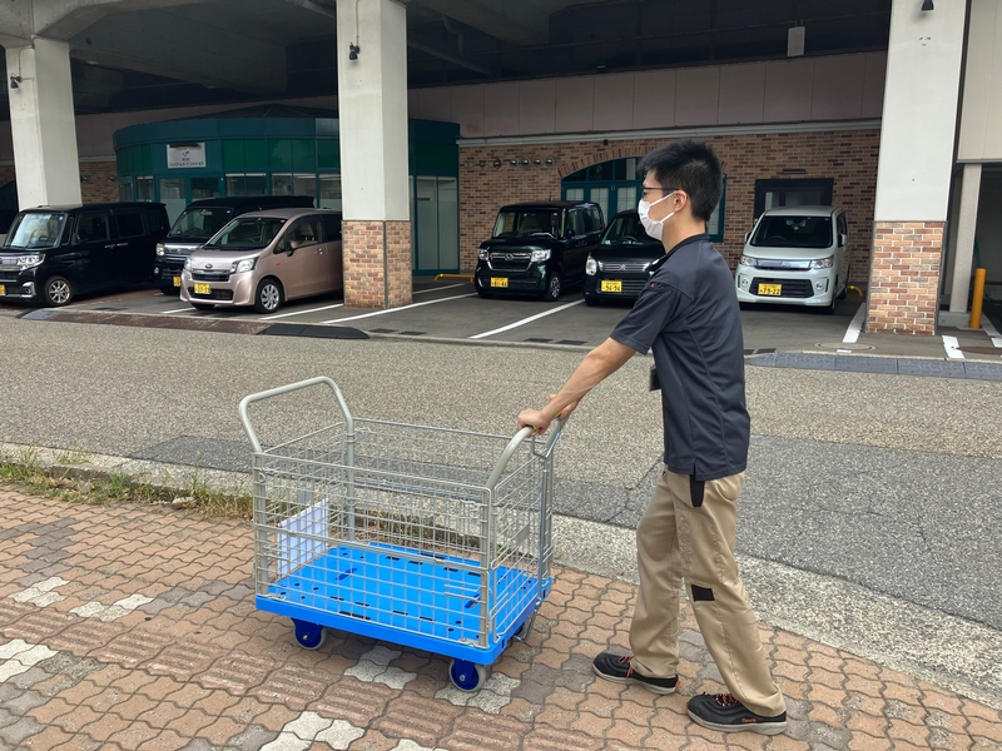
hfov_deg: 63.4
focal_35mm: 28
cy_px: 376
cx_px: 501
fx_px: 810
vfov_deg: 49.7
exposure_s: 1/534
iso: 32
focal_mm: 3.99
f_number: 1.8
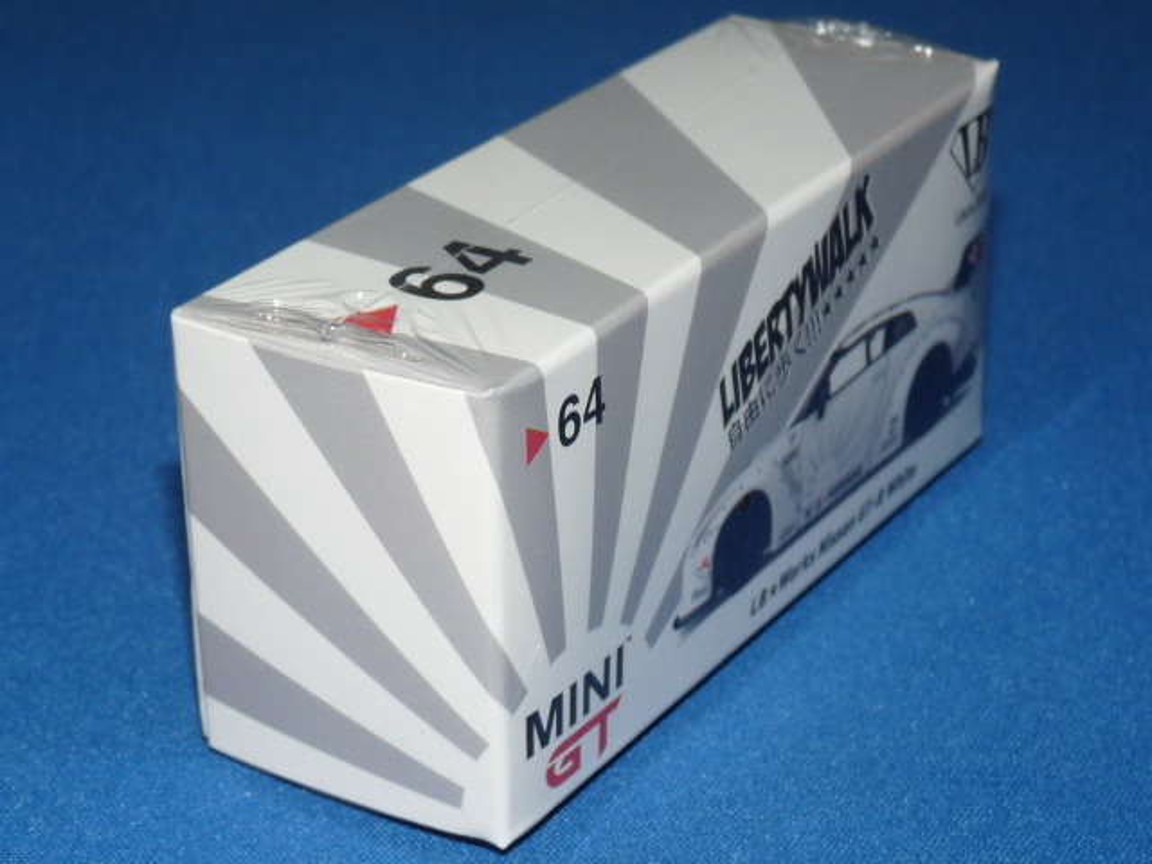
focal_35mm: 87
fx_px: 2895
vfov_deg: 17.0
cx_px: 576
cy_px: 432
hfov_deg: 22.5
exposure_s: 1/30
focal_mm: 8.7
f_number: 3.2
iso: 100
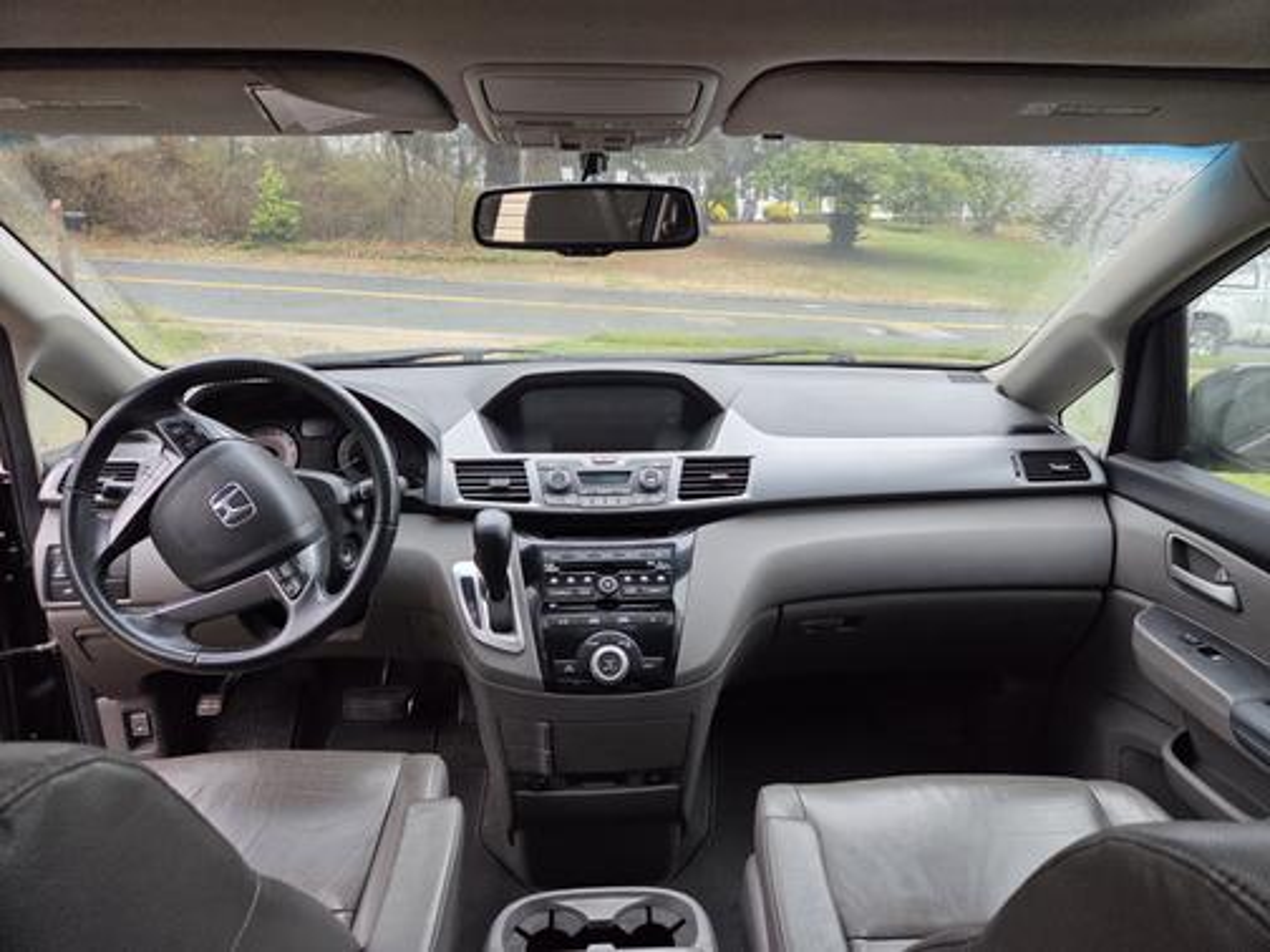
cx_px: 635
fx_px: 844
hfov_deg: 73.9
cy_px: 476
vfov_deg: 58.9
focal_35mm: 23
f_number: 1.8
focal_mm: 5.4
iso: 200
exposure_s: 1/120
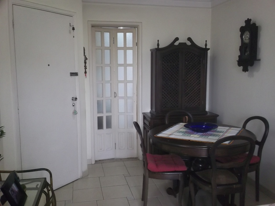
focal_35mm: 38
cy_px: 103
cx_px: 138
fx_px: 302
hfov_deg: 49.0
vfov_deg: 37.7
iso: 360
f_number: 4.5
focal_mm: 6.3
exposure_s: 1/40
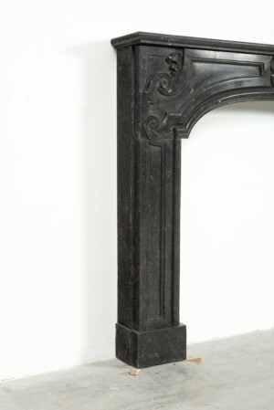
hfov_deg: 23.4
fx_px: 661
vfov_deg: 34.5
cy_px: 205
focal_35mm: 58
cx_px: 137
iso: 250
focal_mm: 58
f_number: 8
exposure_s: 1/200
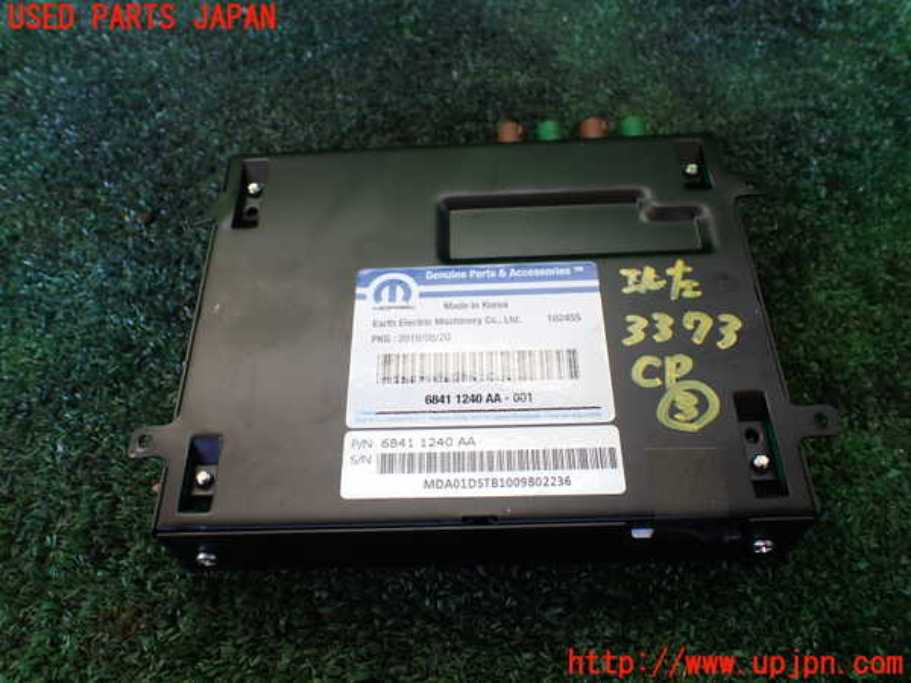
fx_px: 790
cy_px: 342
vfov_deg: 46.8
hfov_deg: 60.0
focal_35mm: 30
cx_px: 456
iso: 200
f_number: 2.3
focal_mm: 5.4
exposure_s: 1/125
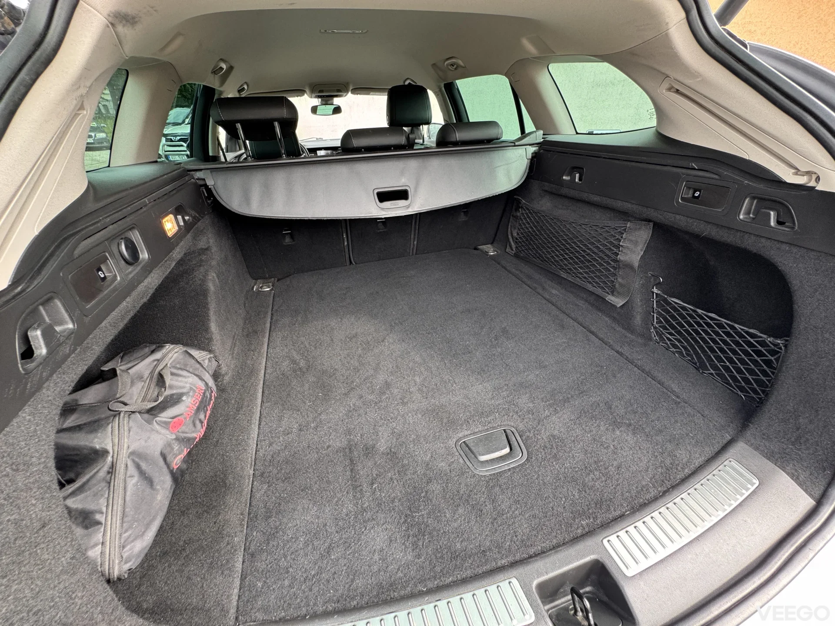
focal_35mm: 14
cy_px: 313
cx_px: 418
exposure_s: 1/99
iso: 100
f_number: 2.2
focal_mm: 2.22
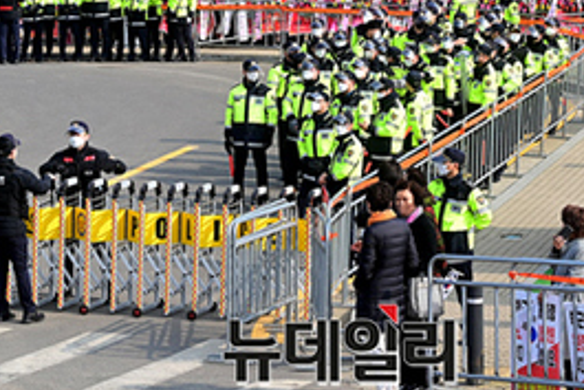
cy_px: -52
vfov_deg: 8.1
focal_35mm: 169
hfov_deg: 12.1
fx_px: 2743
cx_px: 337
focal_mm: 70
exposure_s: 1/250
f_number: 6.3
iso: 100
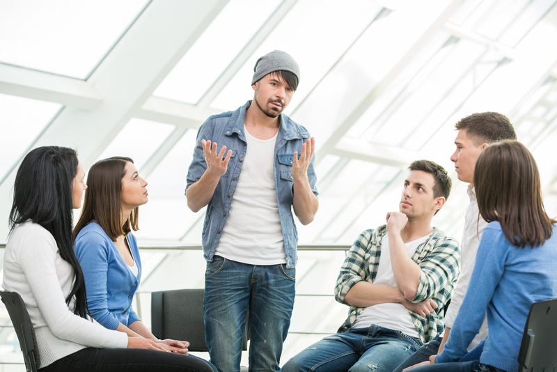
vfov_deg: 13.4
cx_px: 278
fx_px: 1579
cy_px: 186
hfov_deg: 20.0
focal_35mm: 102
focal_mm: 102
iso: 250
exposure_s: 1/160
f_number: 4
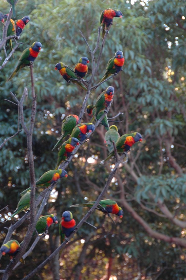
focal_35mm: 224
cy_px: 132
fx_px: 1738
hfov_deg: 6.1
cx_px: 90
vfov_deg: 9.2
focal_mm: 130
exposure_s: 1/30
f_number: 5.6
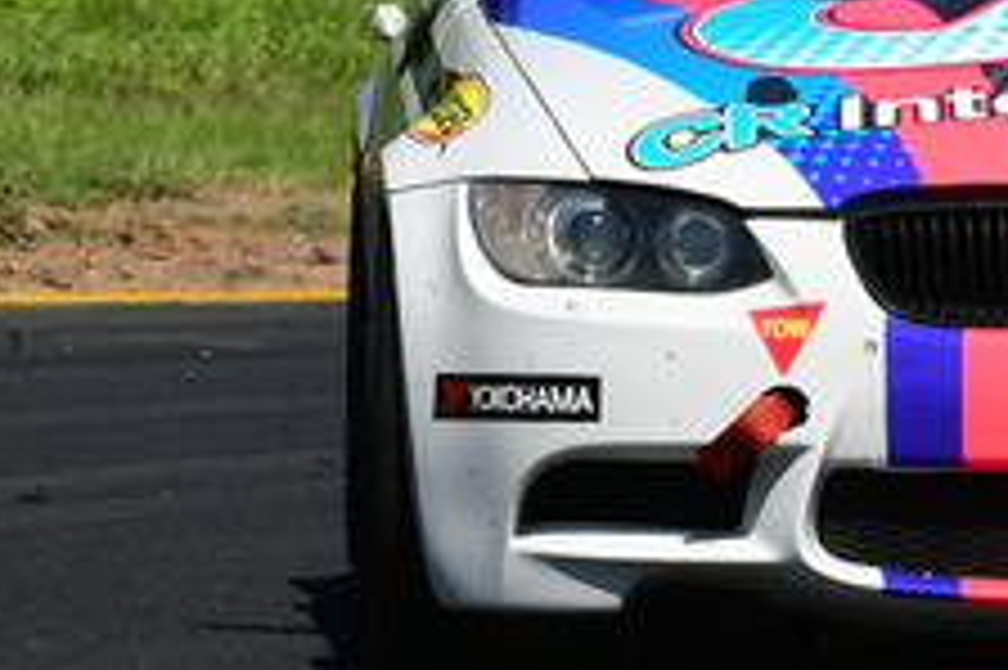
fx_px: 46472
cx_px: 1332
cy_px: -72
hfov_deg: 1.2
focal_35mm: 1661
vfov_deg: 0.8
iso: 320
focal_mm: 310
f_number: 11
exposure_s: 1/640
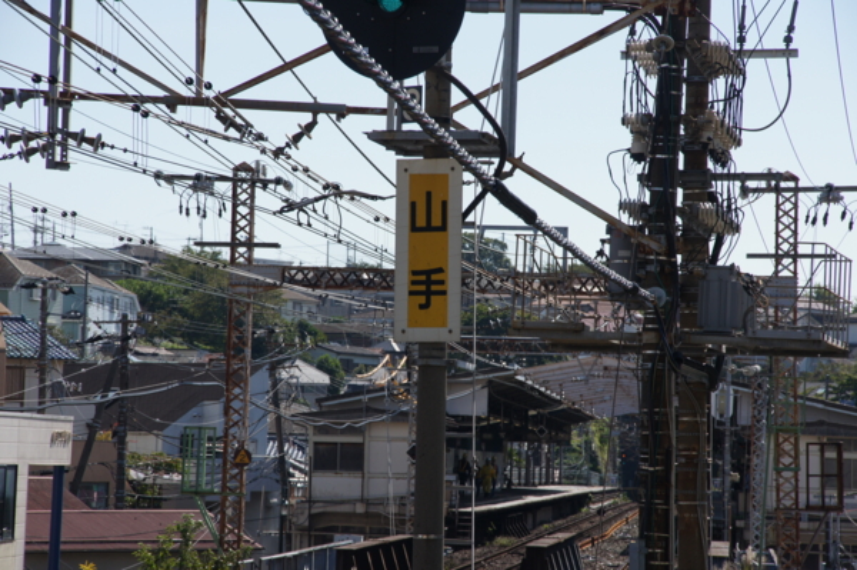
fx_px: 4281
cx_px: 428
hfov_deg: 11.4
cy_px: 285
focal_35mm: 180
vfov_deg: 7.6
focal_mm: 120
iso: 200
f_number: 11
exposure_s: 1/400
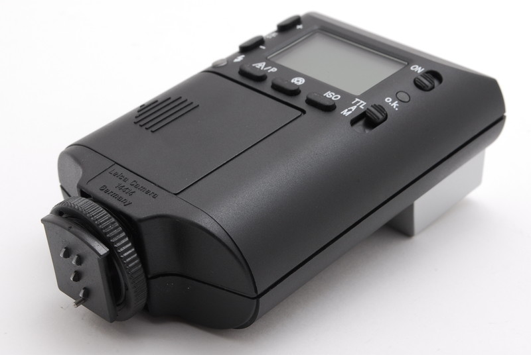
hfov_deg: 24.6
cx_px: 266
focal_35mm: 82
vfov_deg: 16.6
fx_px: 1219
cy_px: 178
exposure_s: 1/100
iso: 320
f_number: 16
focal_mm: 55
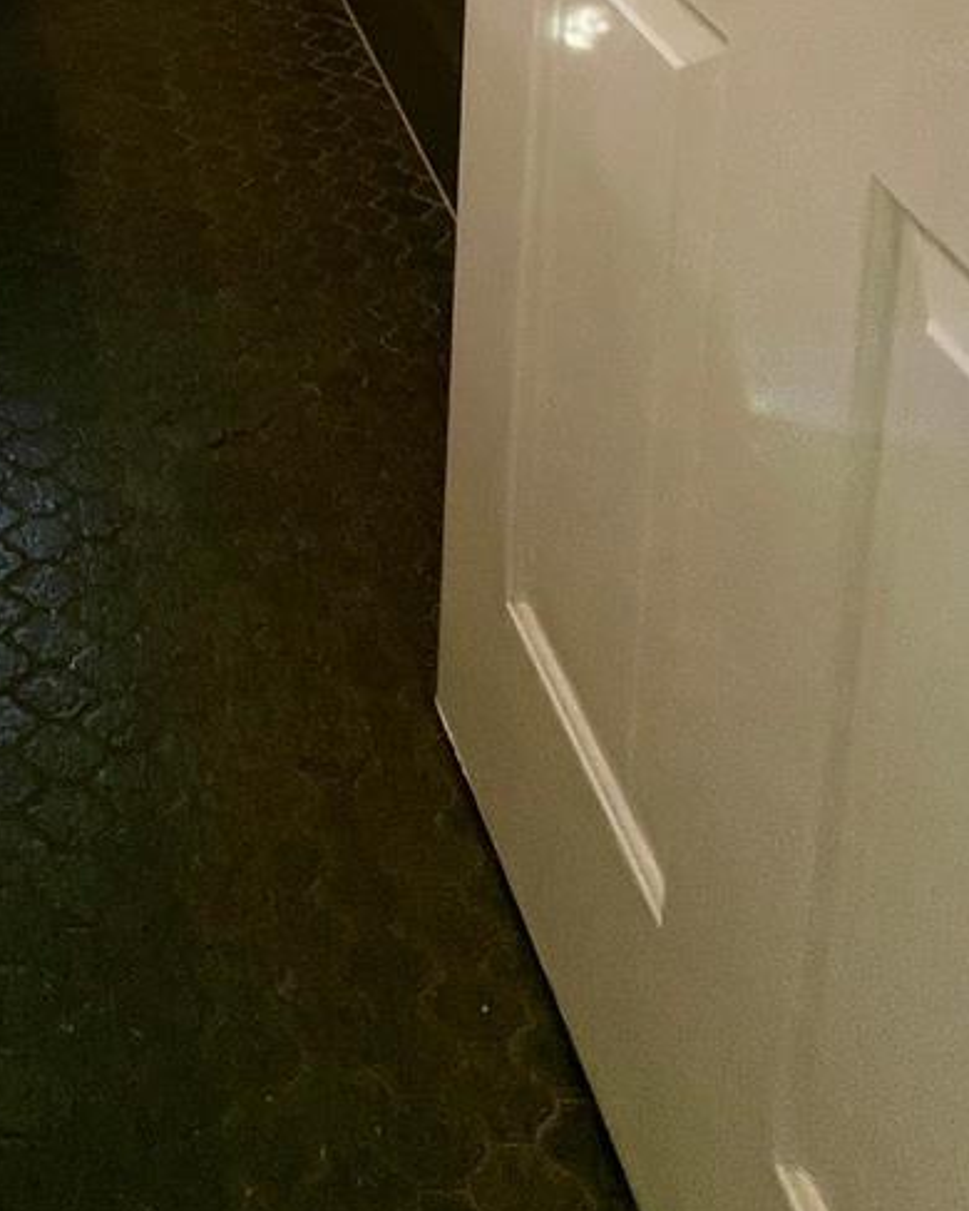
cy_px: -567
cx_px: -159
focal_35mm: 40
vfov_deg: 29.5
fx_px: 1433
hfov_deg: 31.9
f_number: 1.8
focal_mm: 1.57
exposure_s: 1/120
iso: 40
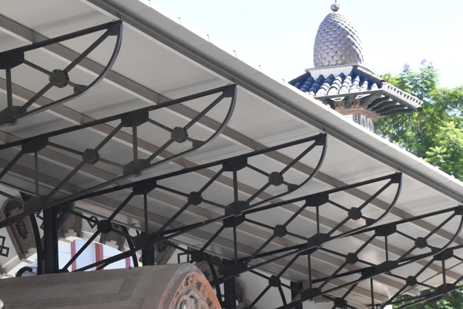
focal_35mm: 221
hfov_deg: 9.3
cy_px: 200
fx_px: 2843
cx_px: 202
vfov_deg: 6.2
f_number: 8
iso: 1600
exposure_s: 1/1000
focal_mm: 78
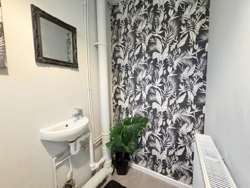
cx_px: 125
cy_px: 94
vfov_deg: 85.7
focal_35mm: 14
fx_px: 101
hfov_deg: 102.1
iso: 500
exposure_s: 1/50
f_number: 2.2
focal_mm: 2.22
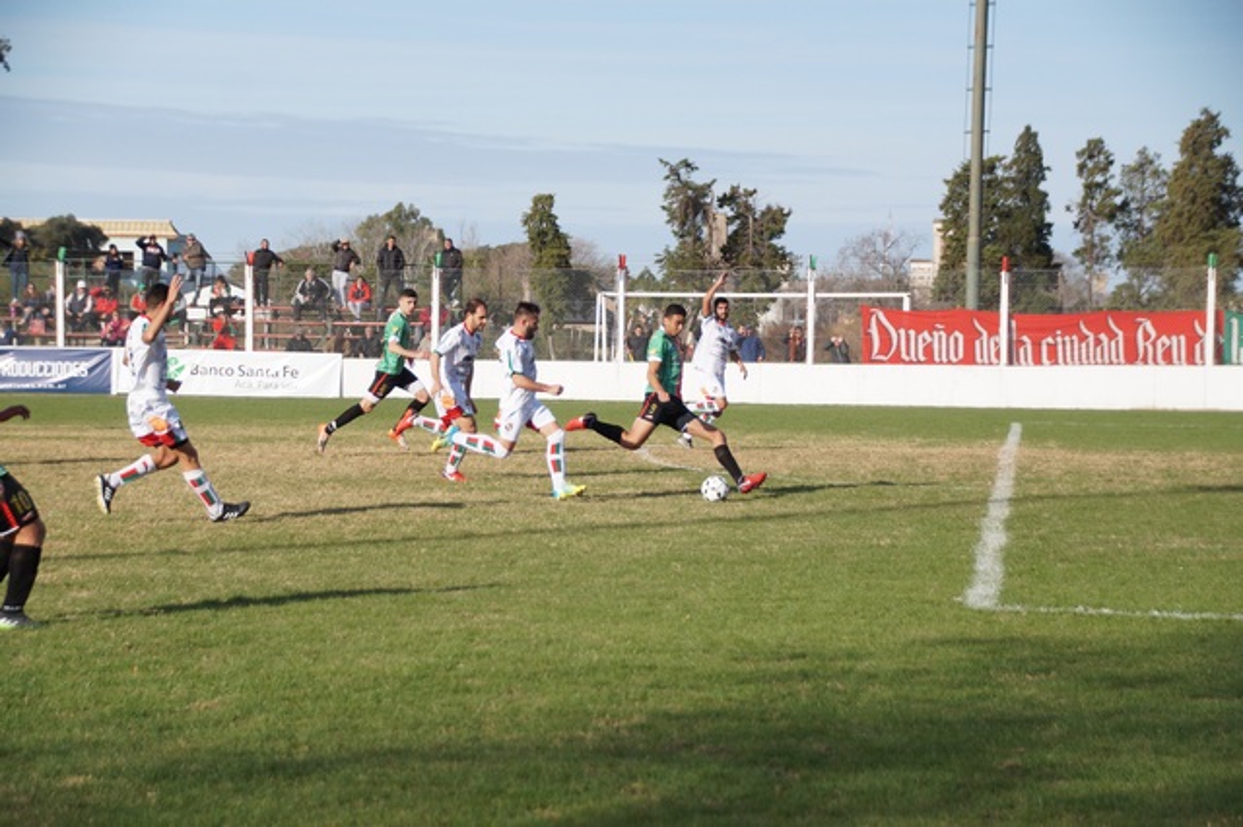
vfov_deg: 12.2
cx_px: 622
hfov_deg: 18.2
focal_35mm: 112
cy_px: 414
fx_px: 3882
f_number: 5.6
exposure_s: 1/2000
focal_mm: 75
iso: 500
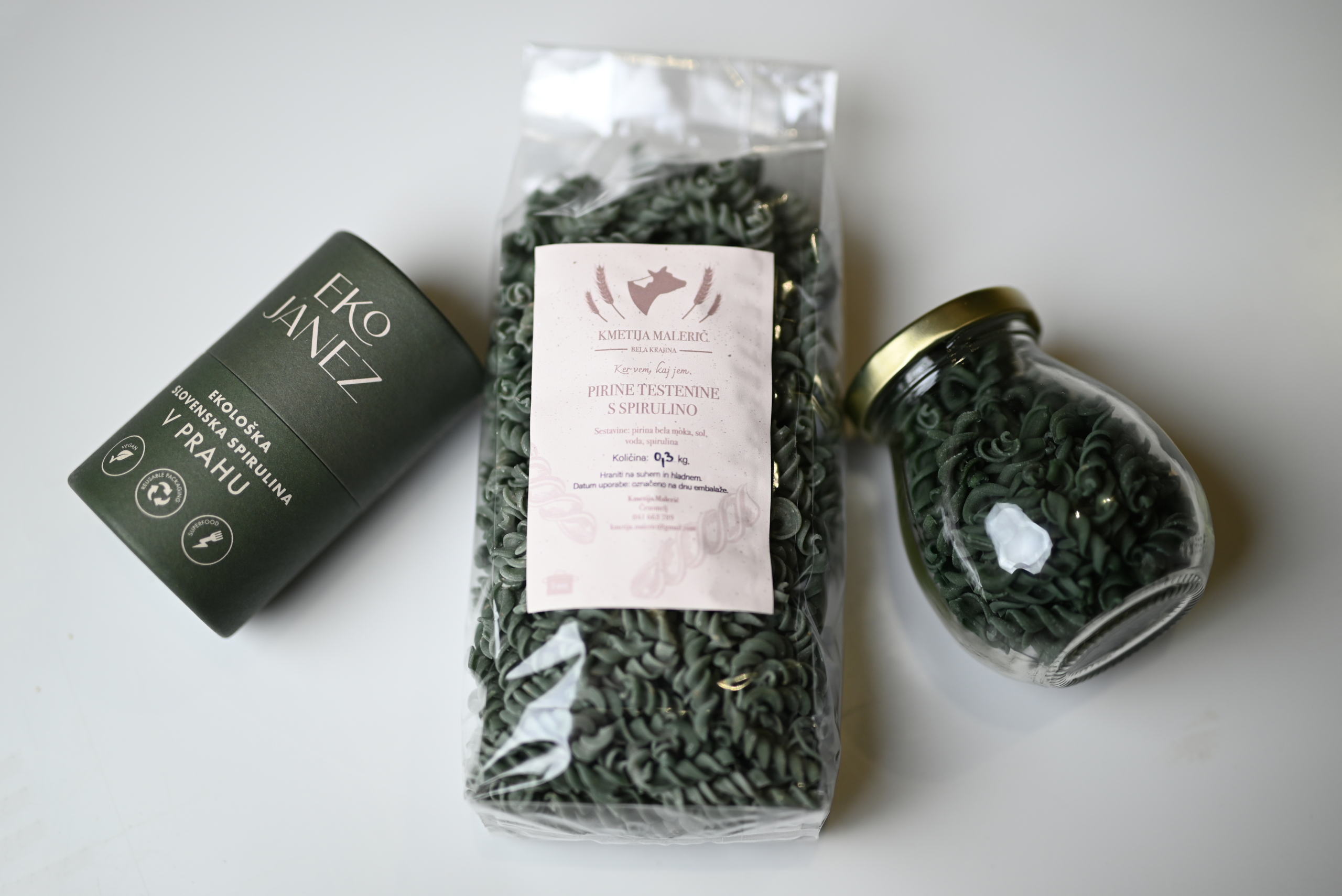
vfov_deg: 27.0
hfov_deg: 39.6
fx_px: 1865
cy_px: 448
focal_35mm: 50
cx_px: 671
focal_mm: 50
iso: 200
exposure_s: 1/250
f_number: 1.4
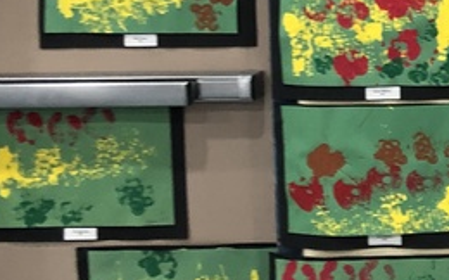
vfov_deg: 10.9
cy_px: -81
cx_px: 834
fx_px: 1430
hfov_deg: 15.2
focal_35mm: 117
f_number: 1.8
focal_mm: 4
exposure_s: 1/17
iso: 40
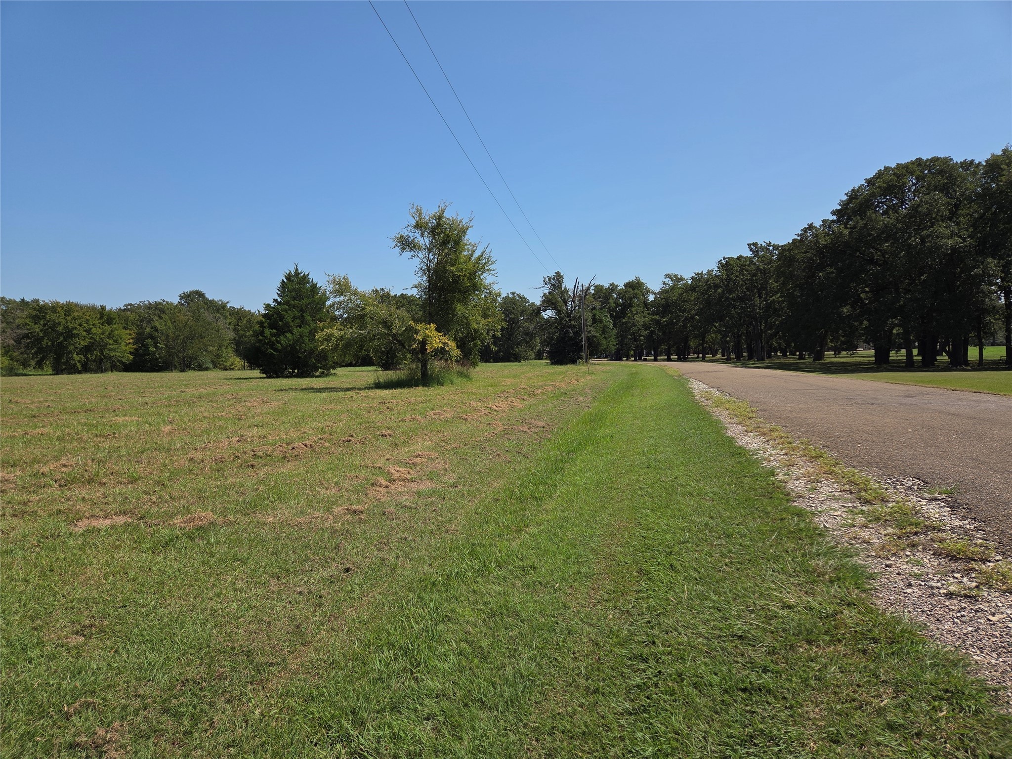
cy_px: 380
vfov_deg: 58.9
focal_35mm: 23
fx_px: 672
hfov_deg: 73.9
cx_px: 506
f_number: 1.8
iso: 80
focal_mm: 5.4
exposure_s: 1/6034
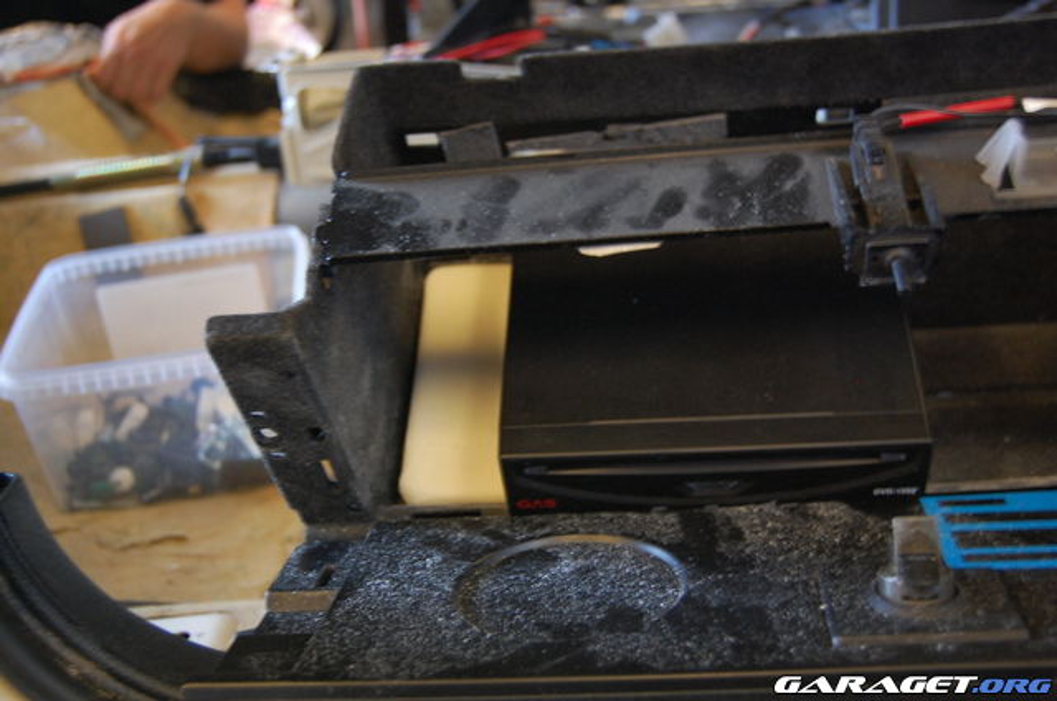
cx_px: 528
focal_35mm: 42
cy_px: 350
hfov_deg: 46.5
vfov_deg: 31.8
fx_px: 1231
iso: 1000
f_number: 4.2
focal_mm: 28
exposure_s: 1/8
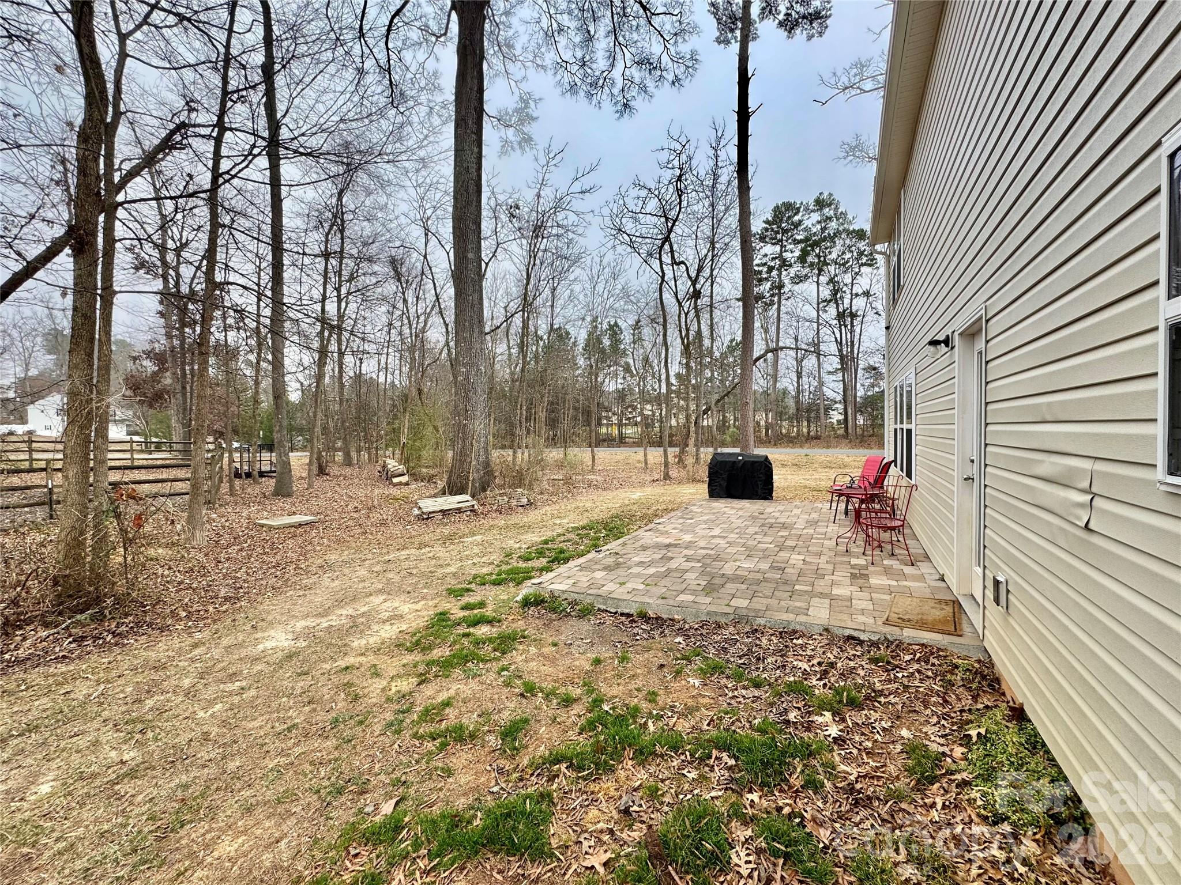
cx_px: 590
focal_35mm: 14
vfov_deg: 85.7
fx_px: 478
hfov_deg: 102.1
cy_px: 442
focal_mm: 2.22
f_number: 2.2
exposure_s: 1/145
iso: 40
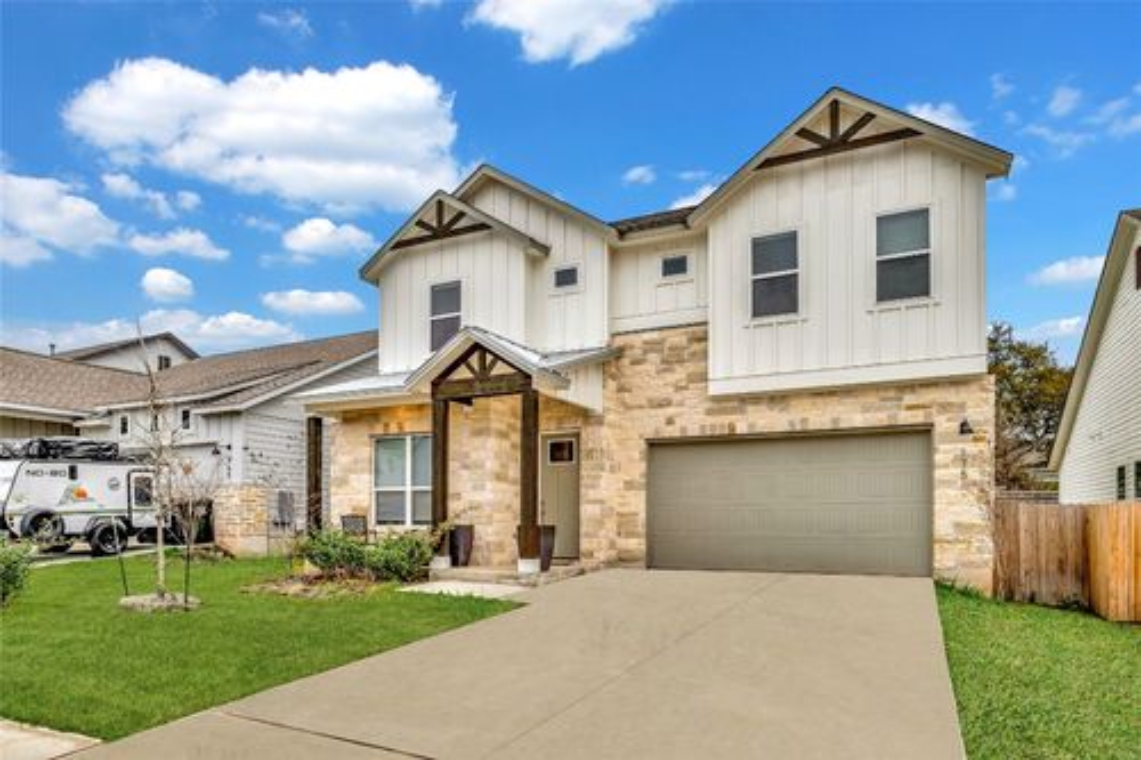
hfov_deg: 84.0
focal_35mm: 20
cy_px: 380
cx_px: 570
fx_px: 634
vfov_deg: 61.9
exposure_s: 1/160
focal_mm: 20
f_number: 8
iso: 100
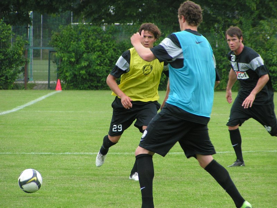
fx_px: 2169
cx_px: 138
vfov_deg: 5.5
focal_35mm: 271
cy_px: 104
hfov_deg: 7.3
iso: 125
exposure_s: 1/400
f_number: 3.5
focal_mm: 41.4
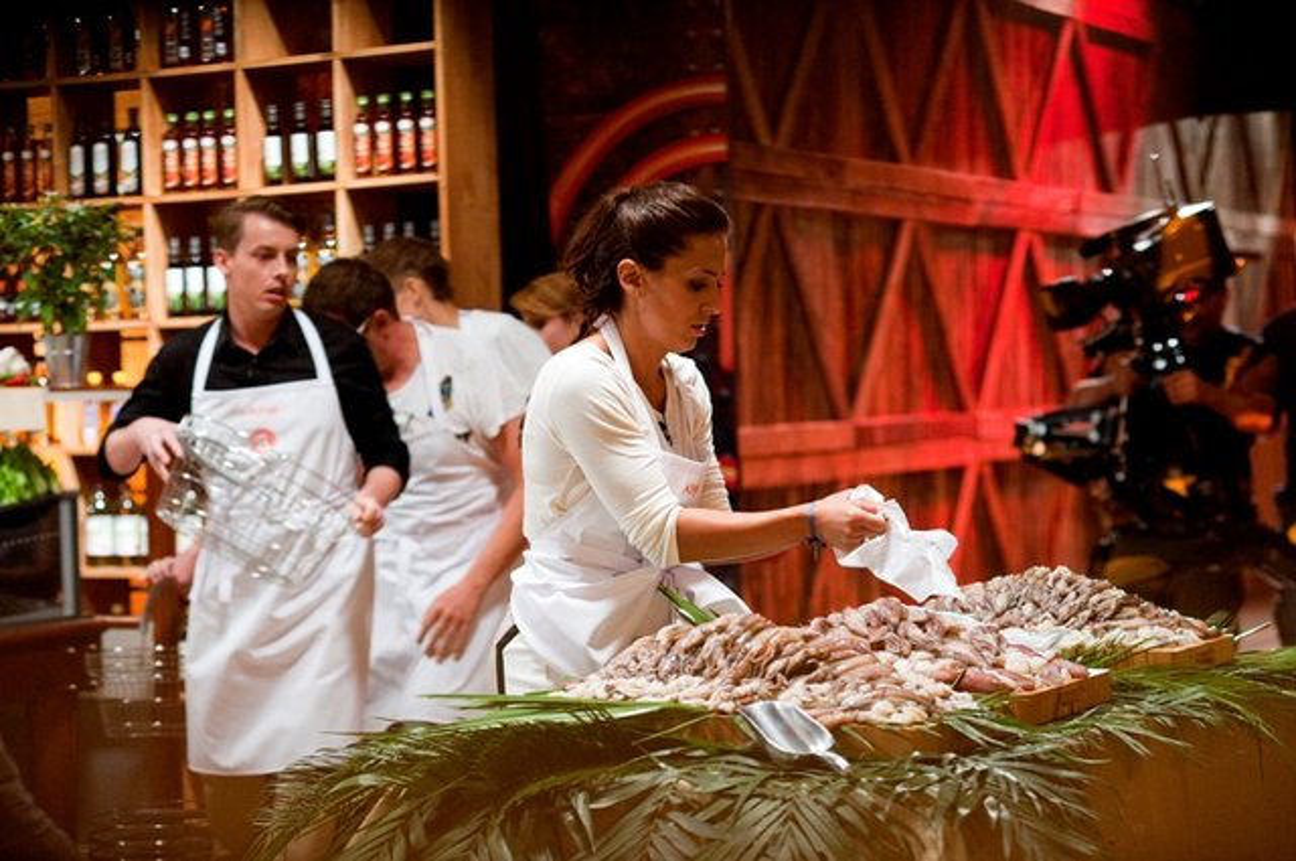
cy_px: 430
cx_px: 648
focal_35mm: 85
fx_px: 3056
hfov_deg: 23.9
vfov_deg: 16.0
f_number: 3.5
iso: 1600
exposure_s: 1/160
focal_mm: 85
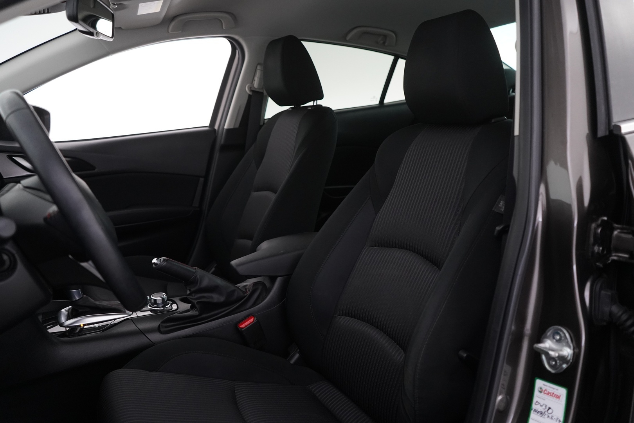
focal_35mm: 29
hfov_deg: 63.7
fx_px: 511
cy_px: 212
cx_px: 317
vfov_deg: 45.0
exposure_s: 1/60
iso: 4000
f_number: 3.5
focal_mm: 29
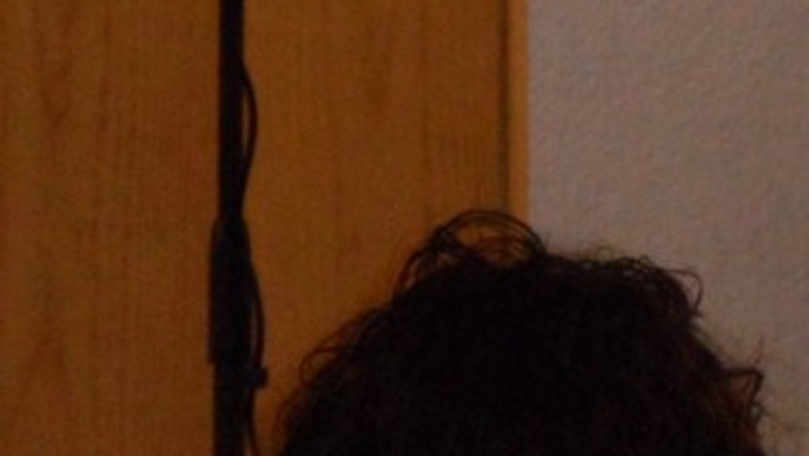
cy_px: -310
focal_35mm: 834
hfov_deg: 2.6
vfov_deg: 1.5
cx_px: -86
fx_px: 17901
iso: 640
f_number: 5
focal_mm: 39.5
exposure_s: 1/60
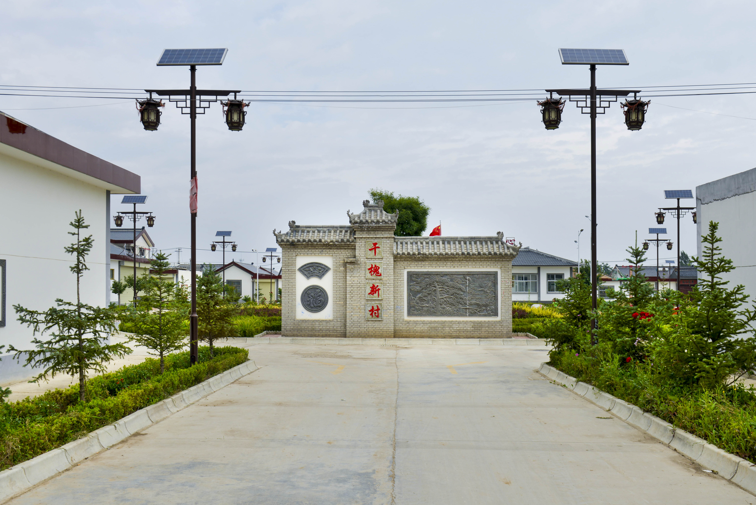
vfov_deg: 45.0
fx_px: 609
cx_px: 378
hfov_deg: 63.6
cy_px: 252
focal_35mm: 29
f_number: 7.1
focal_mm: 29
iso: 100
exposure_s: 1/160
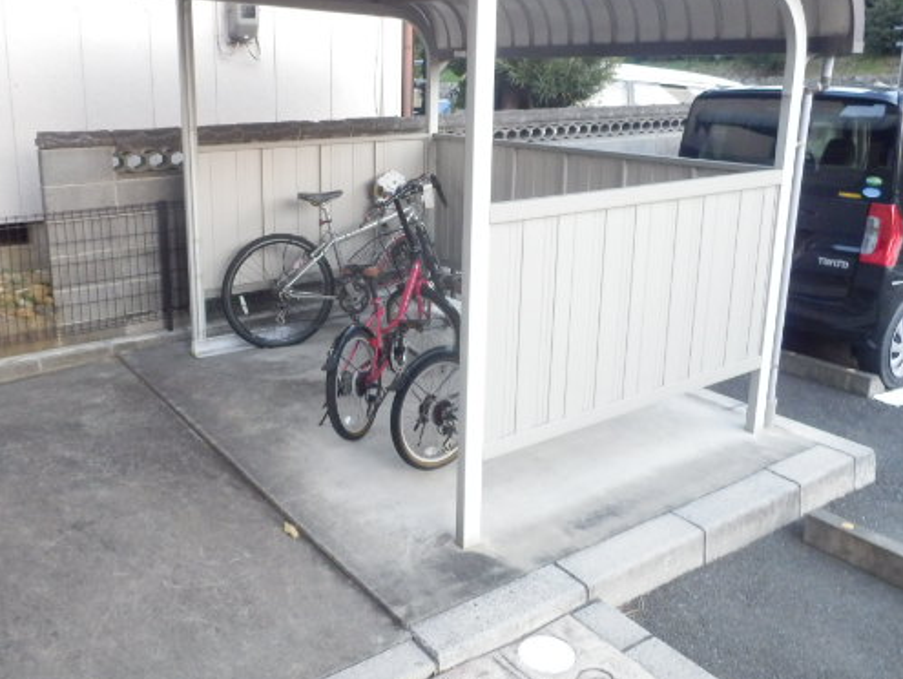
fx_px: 809
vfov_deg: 45.1
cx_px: 348
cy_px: 254
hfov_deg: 57.7
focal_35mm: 31
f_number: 3
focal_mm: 4.2
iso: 640
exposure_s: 1/30
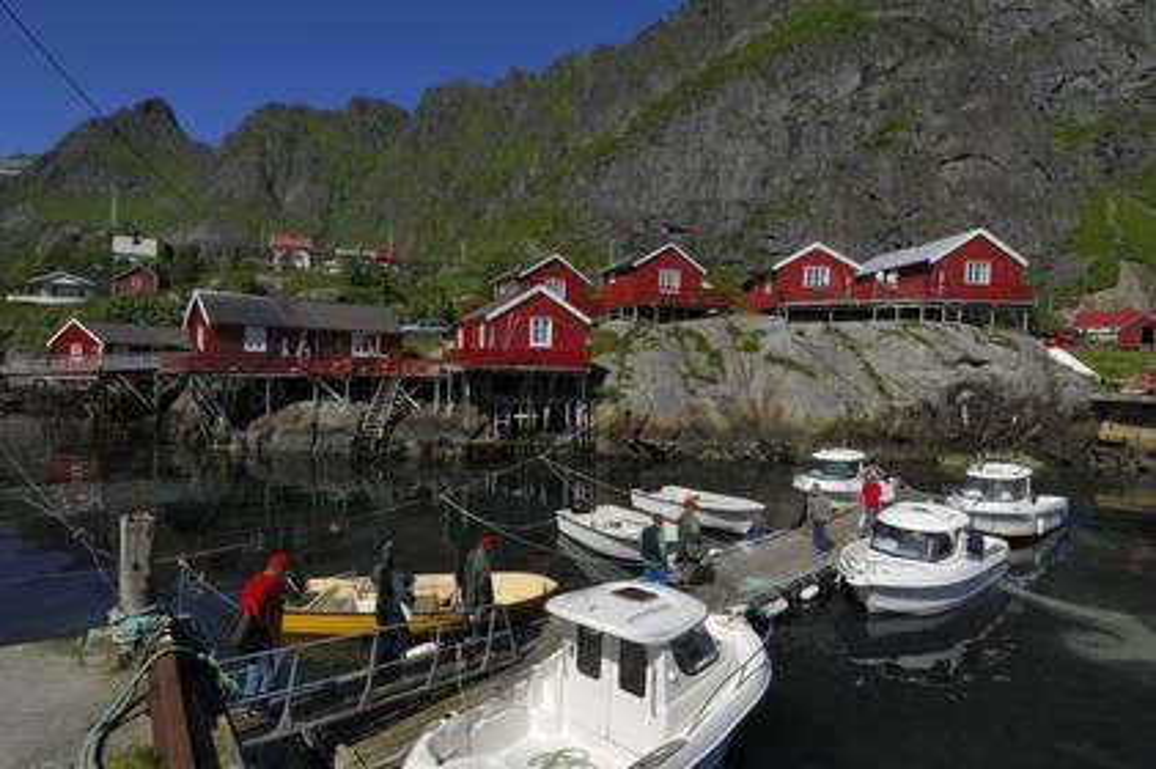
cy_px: 384
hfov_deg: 85.5
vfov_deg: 63.1
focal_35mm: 20
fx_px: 626
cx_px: 578
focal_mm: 13
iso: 100
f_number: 13
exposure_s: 1/200
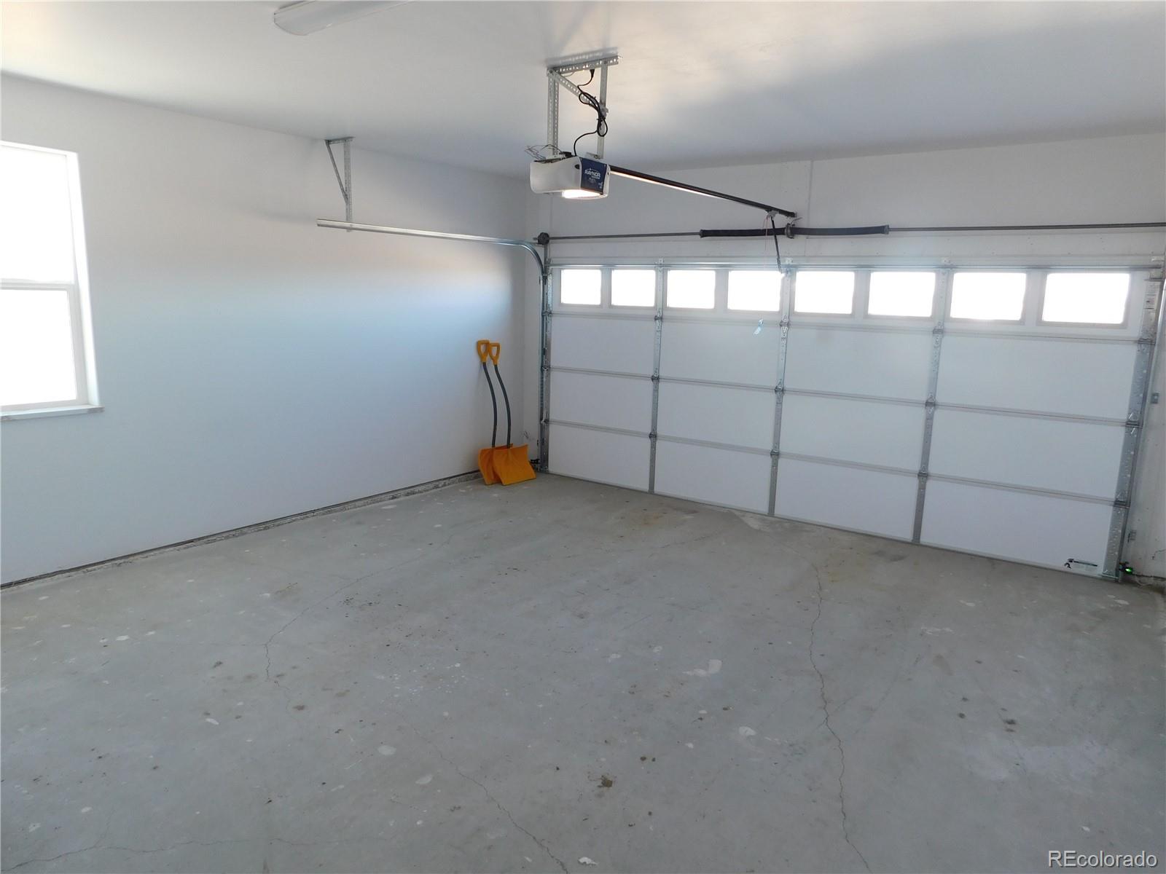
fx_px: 775
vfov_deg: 58.9
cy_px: 437
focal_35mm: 23
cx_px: 583
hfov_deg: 73.9
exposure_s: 1/50
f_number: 3
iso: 125
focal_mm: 4
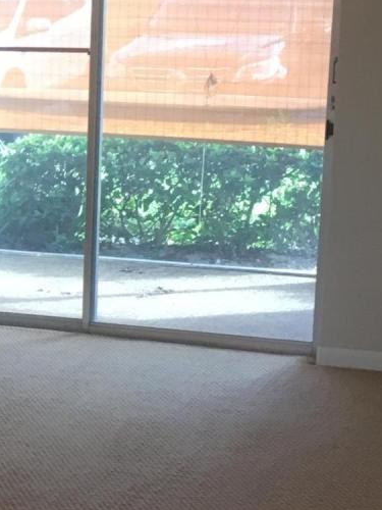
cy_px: 349
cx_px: -184
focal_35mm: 116
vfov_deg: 16.9
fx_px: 1707
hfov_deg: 12.2
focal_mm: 4.15
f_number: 2.2
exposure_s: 1/30
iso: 40
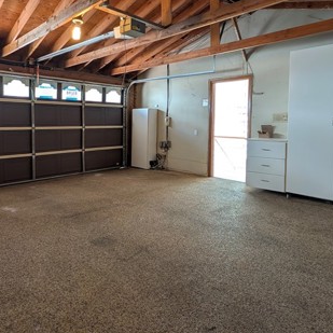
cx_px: 138
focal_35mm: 22
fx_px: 239
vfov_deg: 69.1
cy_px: 136
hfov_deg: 69.1
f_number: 1.7
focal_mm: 2.02
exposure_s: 1/30
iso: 54
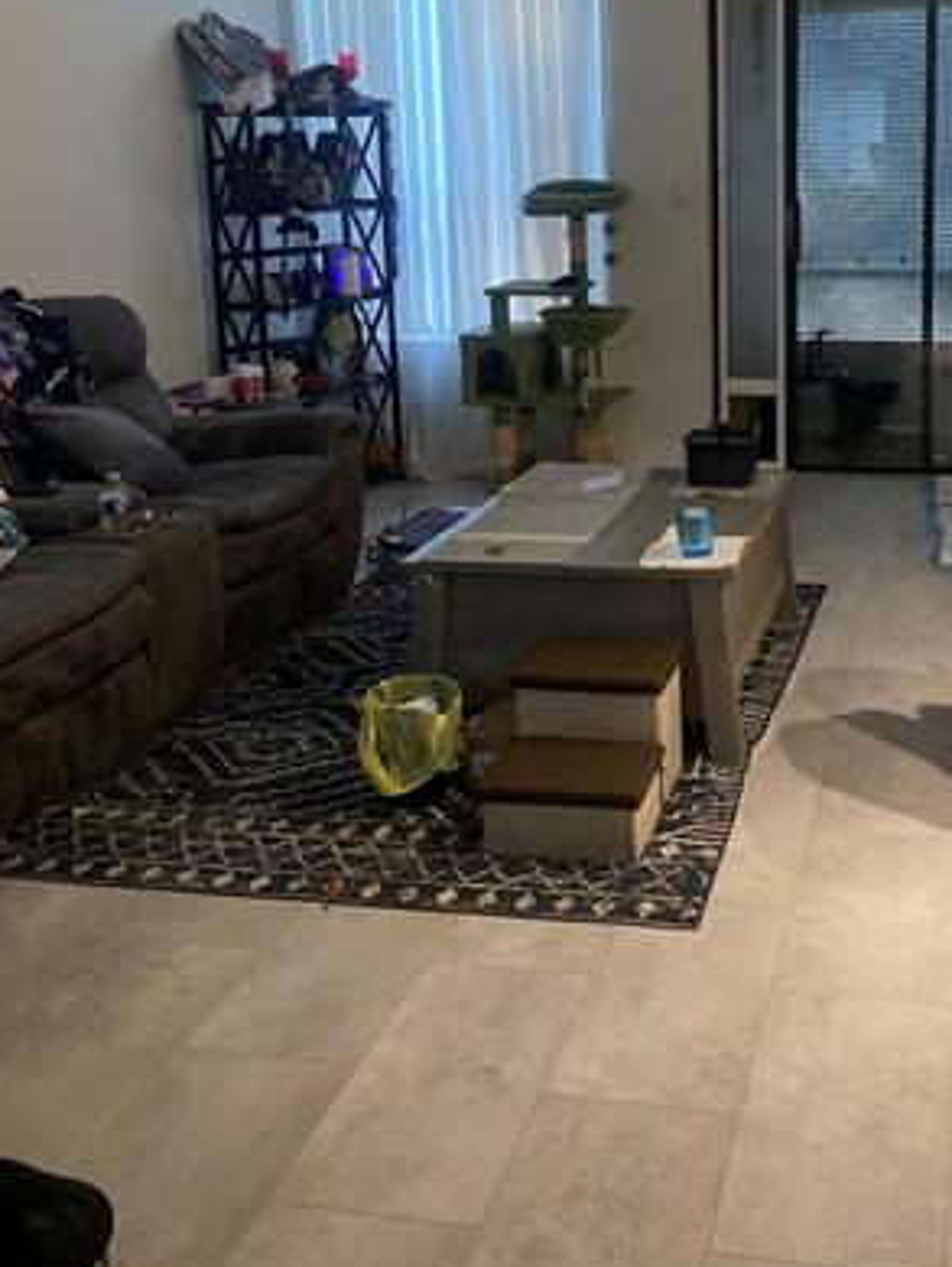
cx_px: 695
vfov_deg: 45.6
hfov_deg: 35.3
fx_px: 1465
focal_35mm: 40
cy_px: 364
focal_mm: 4.25
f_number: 1.8
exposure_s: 1/60
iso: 320
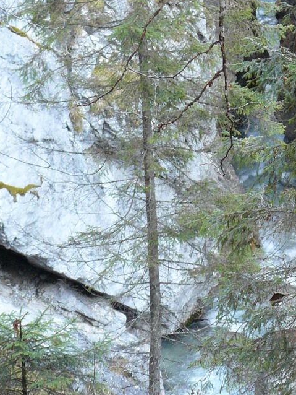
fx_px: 2210
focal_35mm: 194
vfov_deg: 10.1
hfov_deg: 7.6
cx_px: 266
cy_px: -37
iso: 200
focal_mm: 14.3
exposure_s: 1/25
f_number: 3.2
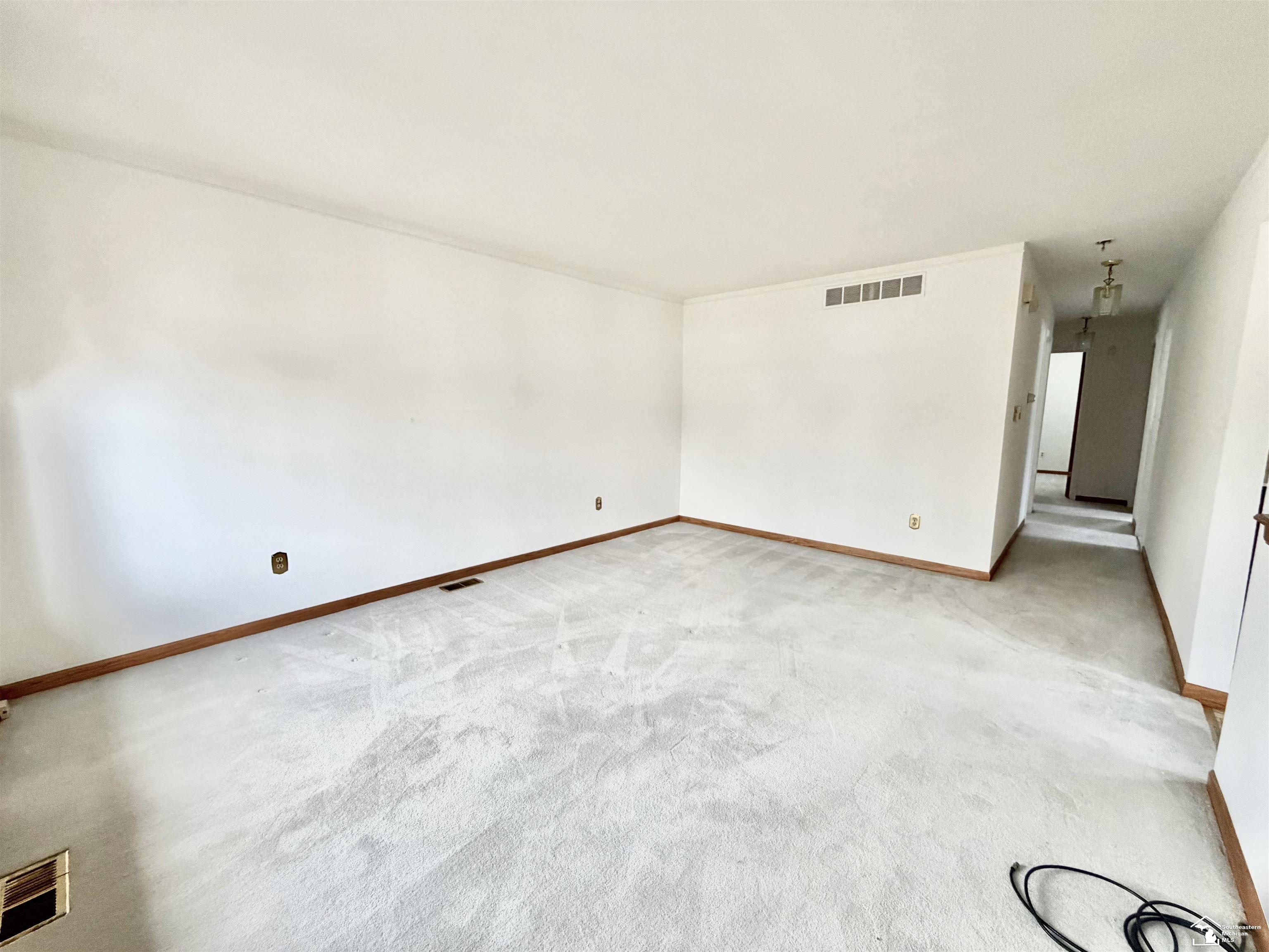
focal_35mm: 14
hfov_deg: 102.1
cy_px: 476
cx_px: 634
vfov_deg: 85.7
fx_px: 513
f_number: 2.2
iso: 250
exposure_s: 1/121
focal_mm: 2.22
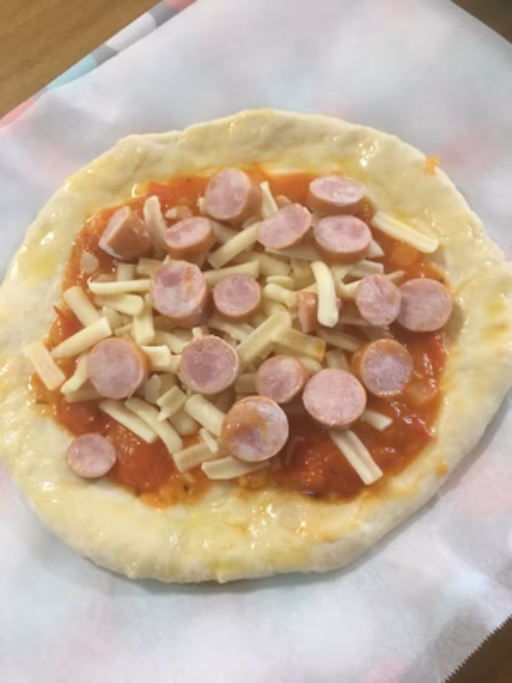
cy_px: 342
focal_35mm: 29
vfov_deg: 61.7
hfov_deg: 48.2
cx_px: 256
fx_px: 572
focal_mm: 4.15
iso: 125
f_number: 2.2
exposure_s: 1/33
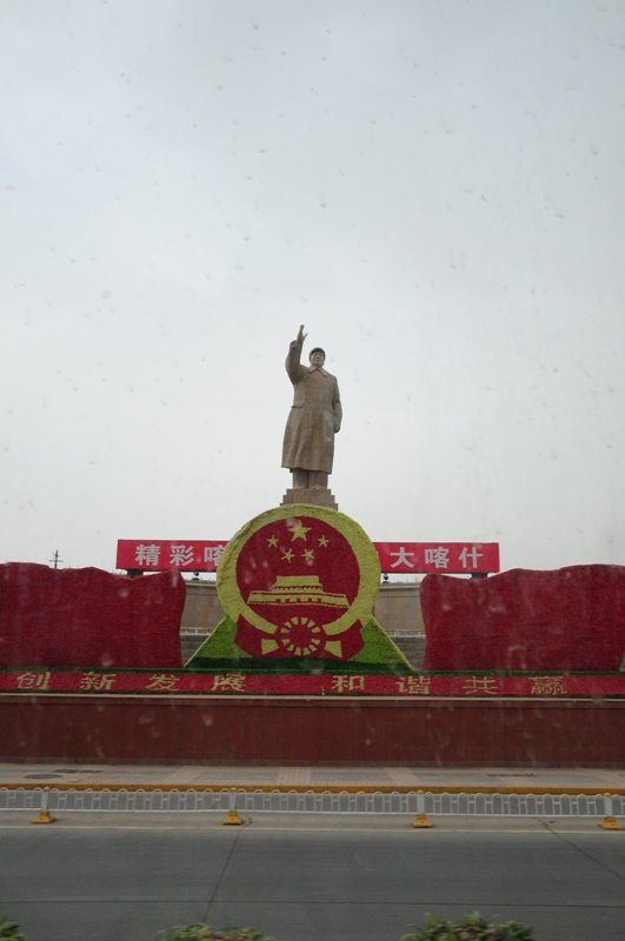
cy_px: 470
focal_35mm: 30
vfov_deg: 62.0
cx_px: 312
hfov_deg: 43.5
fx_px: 784
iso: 640
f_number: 11
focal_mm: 20
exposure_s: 1/200
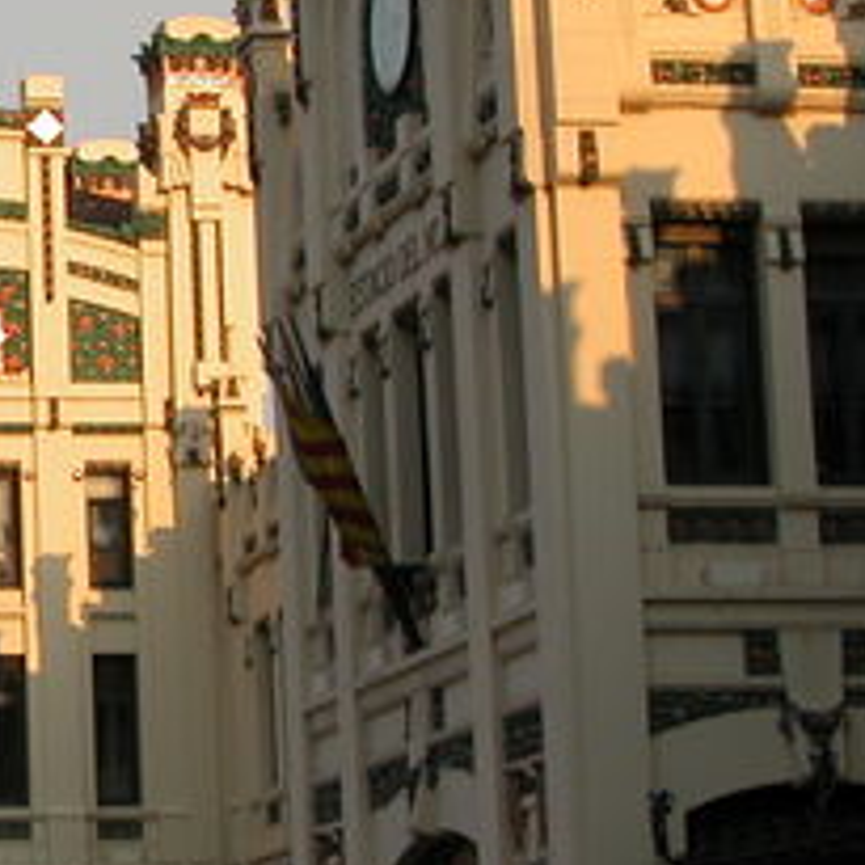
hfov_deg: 10.7
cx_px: -308
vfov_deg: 11.0
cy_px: 468
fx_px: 4495
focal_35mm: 159
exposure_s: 1/215
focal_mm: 11.6
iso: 100
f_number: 5.9
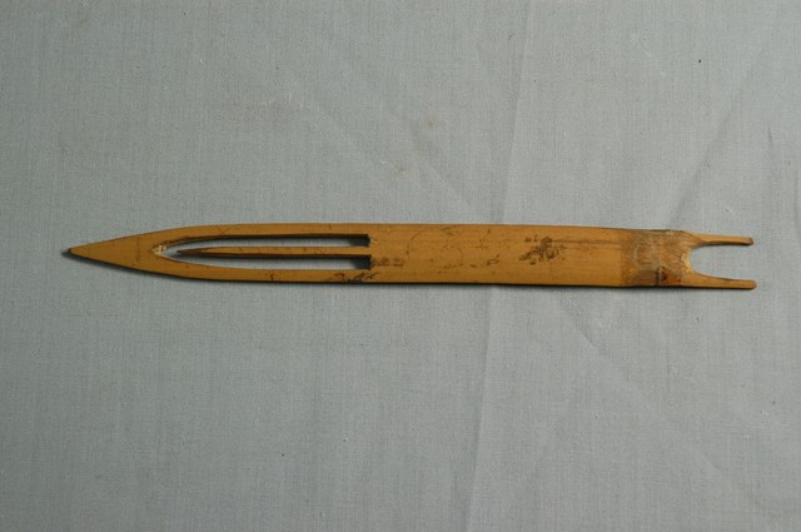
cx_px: 400
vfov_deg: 13.0
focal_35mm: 105
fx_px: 2333
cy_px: 266
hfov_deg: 19.5
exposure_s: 1/8
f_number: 10
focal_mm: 70
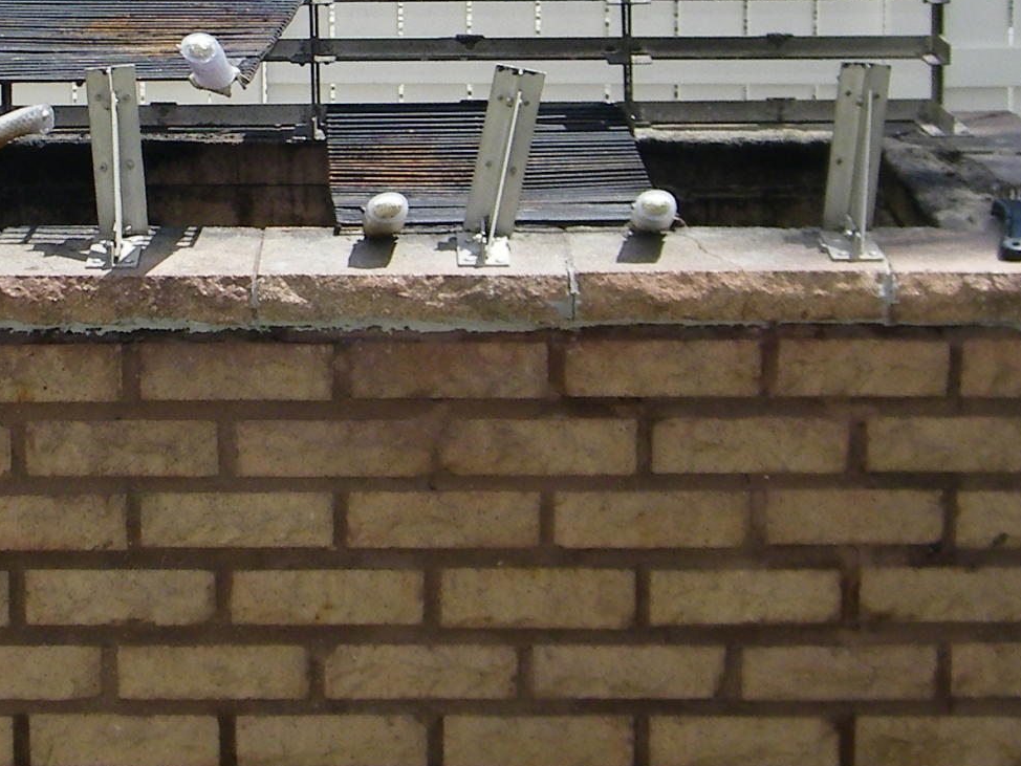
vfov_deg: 12.5
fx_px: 3452
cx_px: 160
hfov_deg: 16.7
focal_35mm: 117
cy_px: 41
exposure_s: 1/160
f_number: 7.4
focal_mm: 6.7
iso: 80
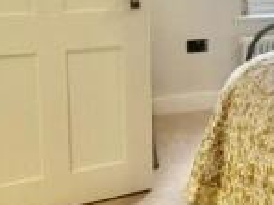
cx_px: 297
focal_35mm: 55
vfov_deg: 25.3
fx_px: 435
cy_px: 1
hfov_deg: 31.3
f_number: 2.2
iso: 160
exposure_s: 1/100
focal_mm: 2.22
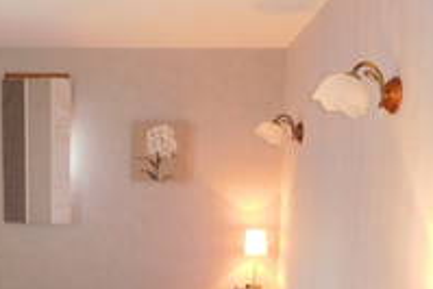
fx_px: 566
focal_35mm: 47
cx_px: 133
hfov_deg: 41.2
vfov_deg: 28.0
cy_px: 239
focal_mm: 4.5
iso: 800
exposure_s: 1/2
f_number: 3.4
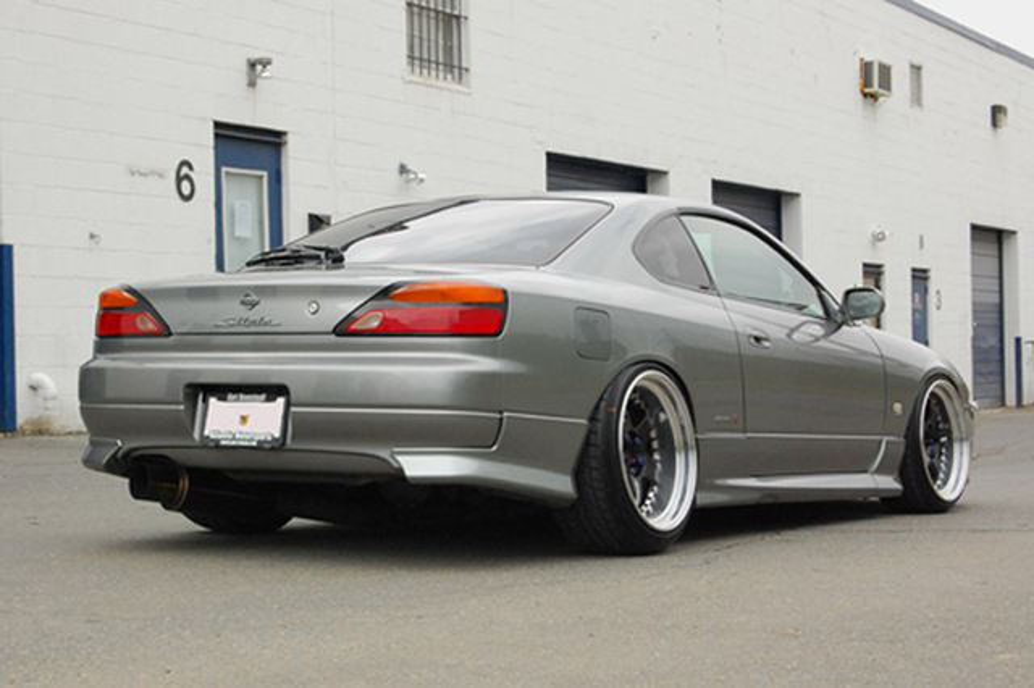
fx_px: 2067
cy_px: 344
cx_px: 517
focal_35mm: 72
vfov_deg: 18.9
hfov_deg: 28.1
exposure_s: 1/640
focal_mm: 48
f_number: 11
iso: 1600
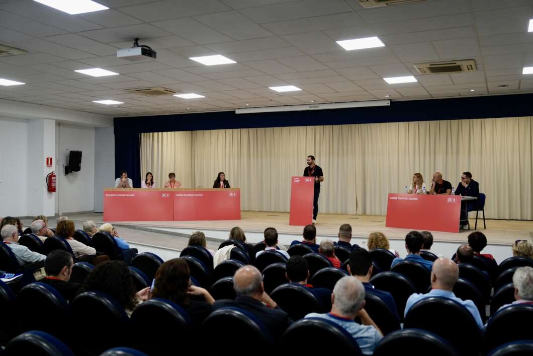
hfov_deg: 55.8
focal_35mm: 34
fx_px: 503
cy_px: 178
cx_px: 266
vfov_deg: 38.9
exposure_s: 1/320
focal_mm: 34
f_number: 2.8
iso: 1600
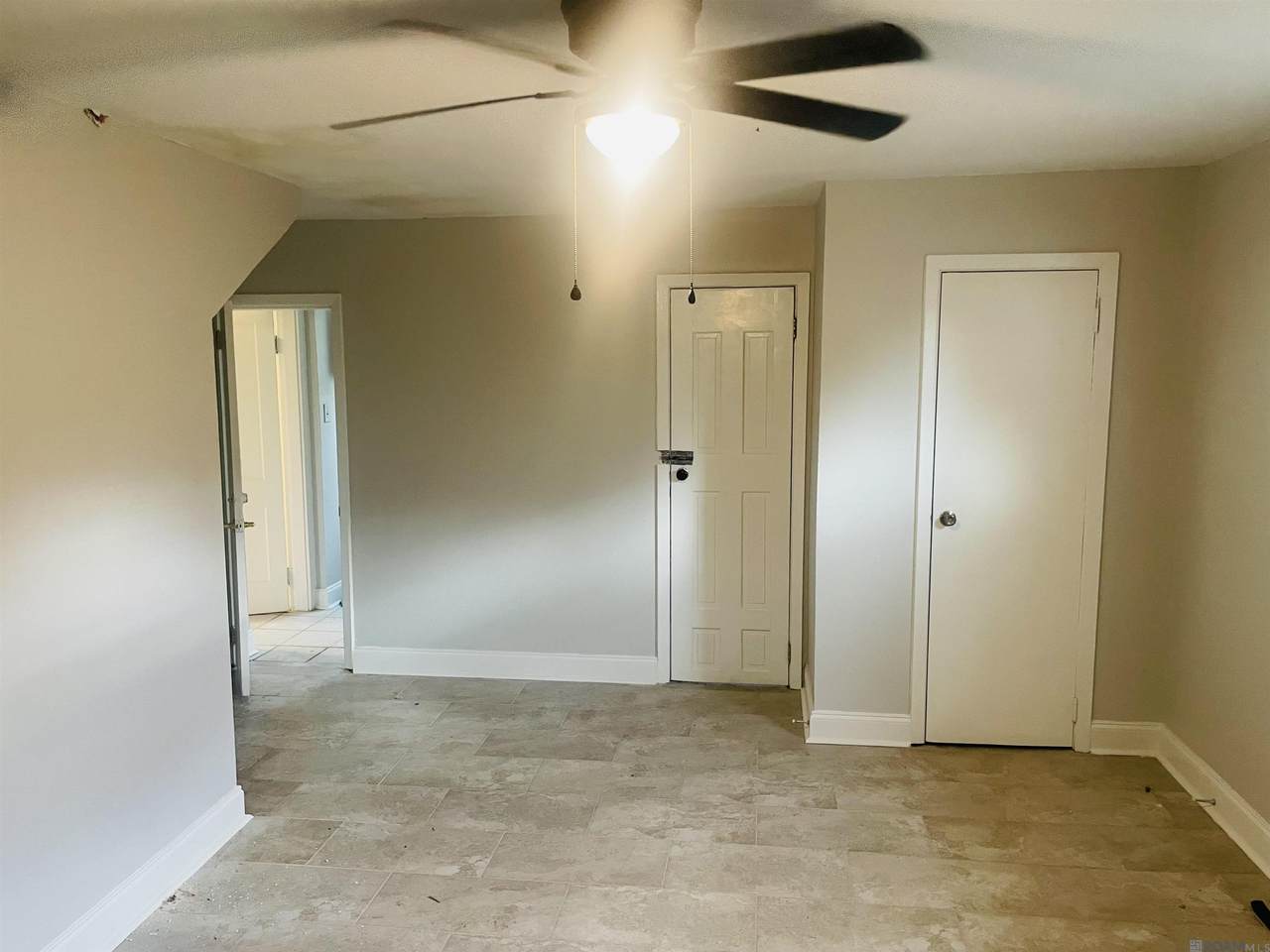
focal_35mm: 26
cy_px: 476
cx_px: 635
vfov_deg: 53.1
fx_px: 954
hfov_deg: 67.3
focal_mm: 4.2
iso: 320
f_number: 1.6
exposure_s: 1/60
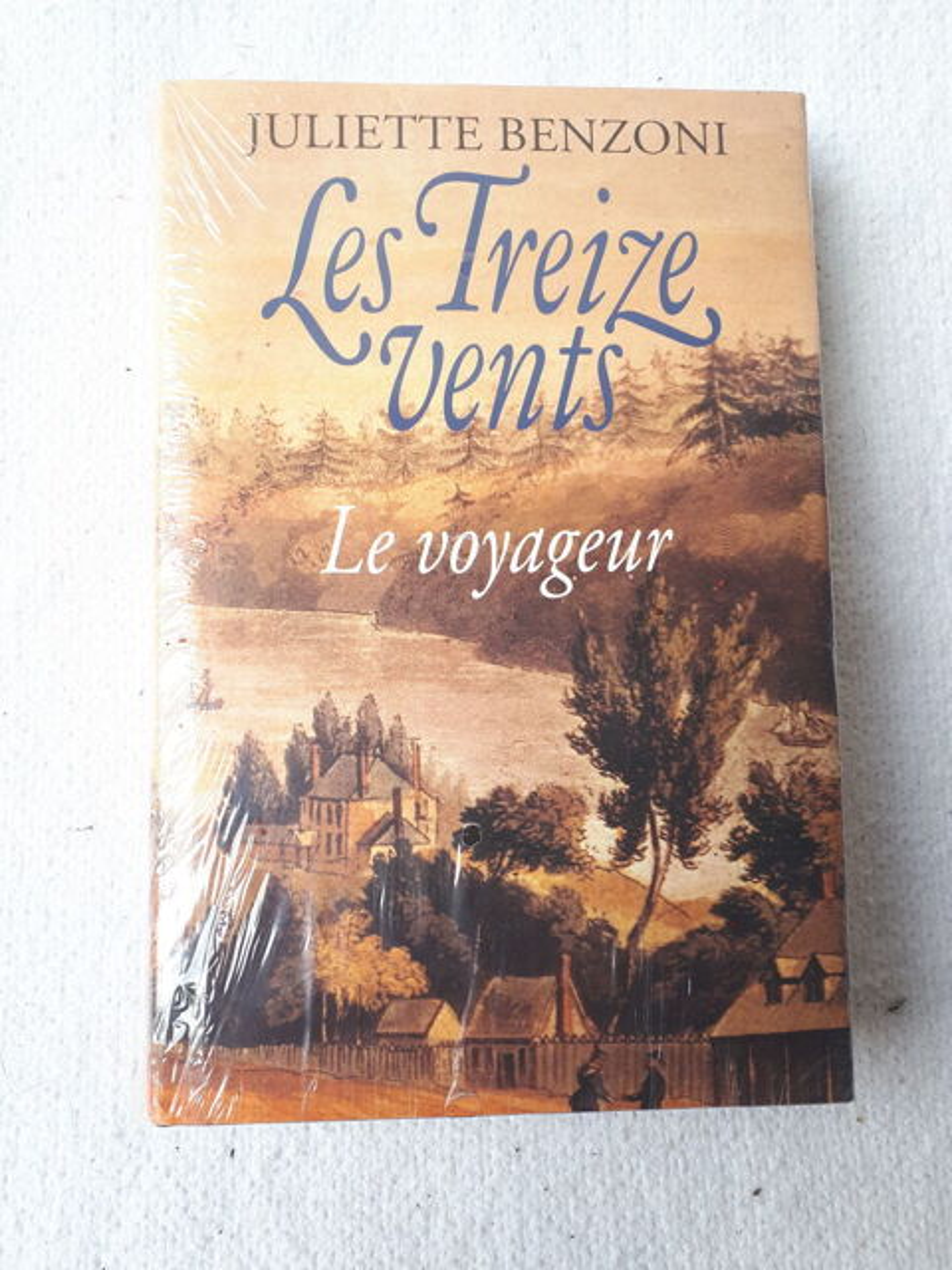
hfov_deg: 51.4
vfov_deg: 65.3
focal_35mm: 27
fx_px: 990
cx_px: 476
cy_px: 635
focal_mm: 3.6
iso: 40
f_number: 1.9
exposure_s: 1/224
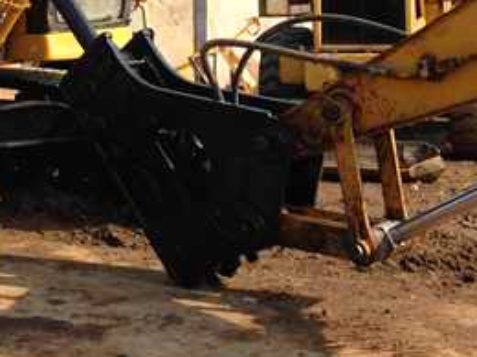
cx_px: 99
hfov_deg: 21.7
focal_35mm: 89
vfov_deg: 16.1
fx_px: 1226
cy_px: -50
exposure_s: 1/809
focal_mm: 4.12
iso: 50
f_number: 2.4
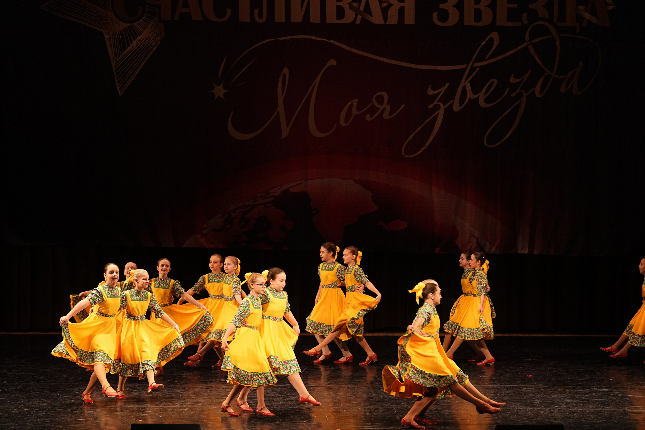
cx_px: 322
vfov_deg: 11.1
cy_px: 215
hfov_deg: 16.7
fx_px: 2204
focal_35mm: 123
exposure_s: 1/400
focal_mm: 123
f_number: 2.8
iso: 1600
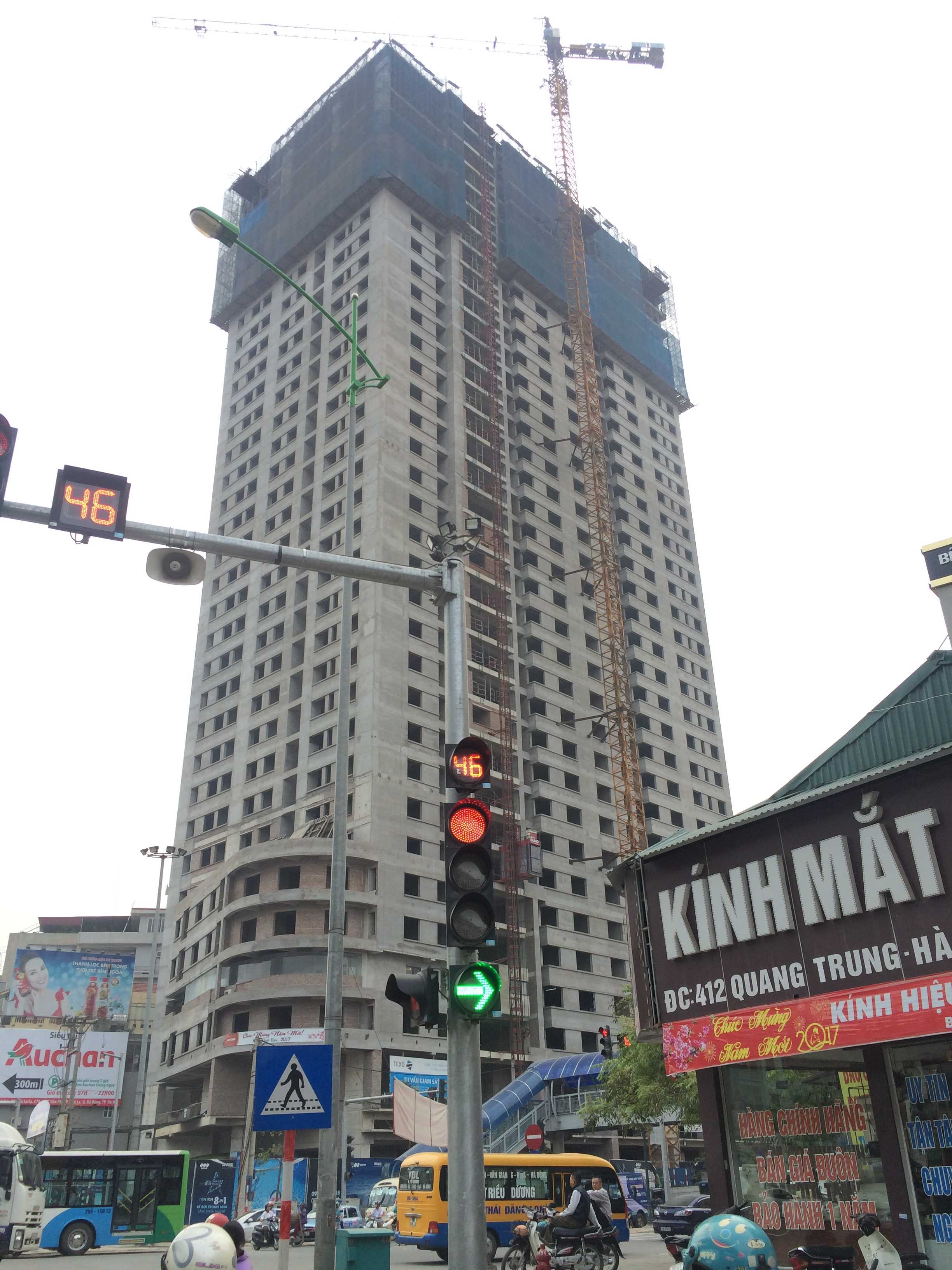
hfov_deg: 46.8
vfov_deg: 60.0
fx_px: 1100
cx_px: 476
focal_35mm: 30
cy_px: 635
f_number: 2.2
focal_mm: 4.12
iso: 32
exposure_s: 1/707
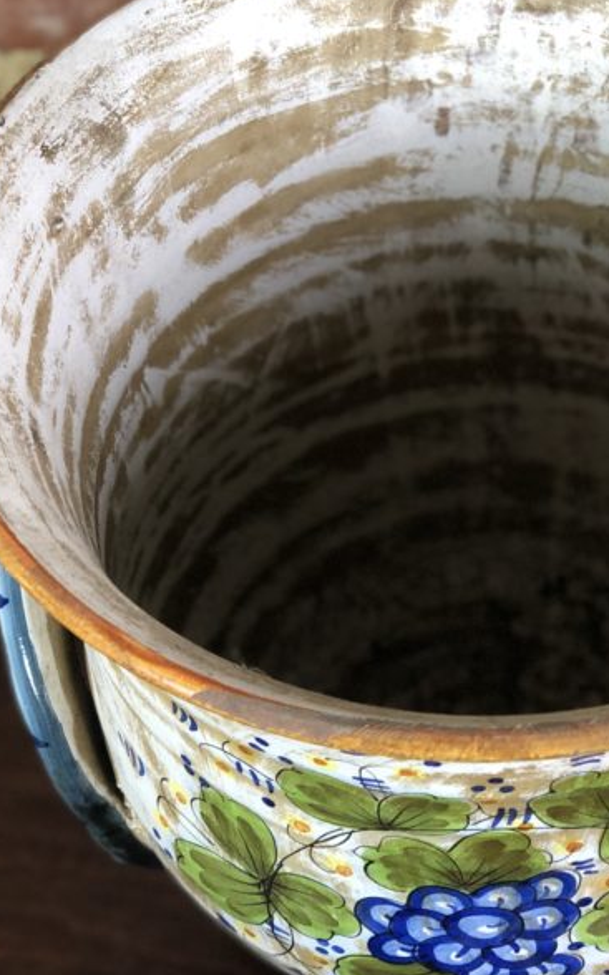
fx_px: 2552
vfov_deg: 21.6
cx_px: 513
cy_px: 458
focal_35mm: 96
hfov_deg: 13.5
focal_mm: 6
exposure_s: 1/33
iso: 80
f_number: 2.4
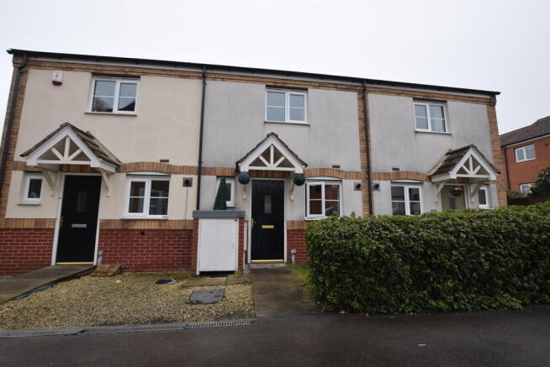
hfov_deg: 100.4
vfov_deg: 77.4
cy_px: 184
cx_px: 275
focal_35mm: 15
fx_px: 229
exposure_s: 1/250
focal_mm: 10
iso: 400
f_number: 8
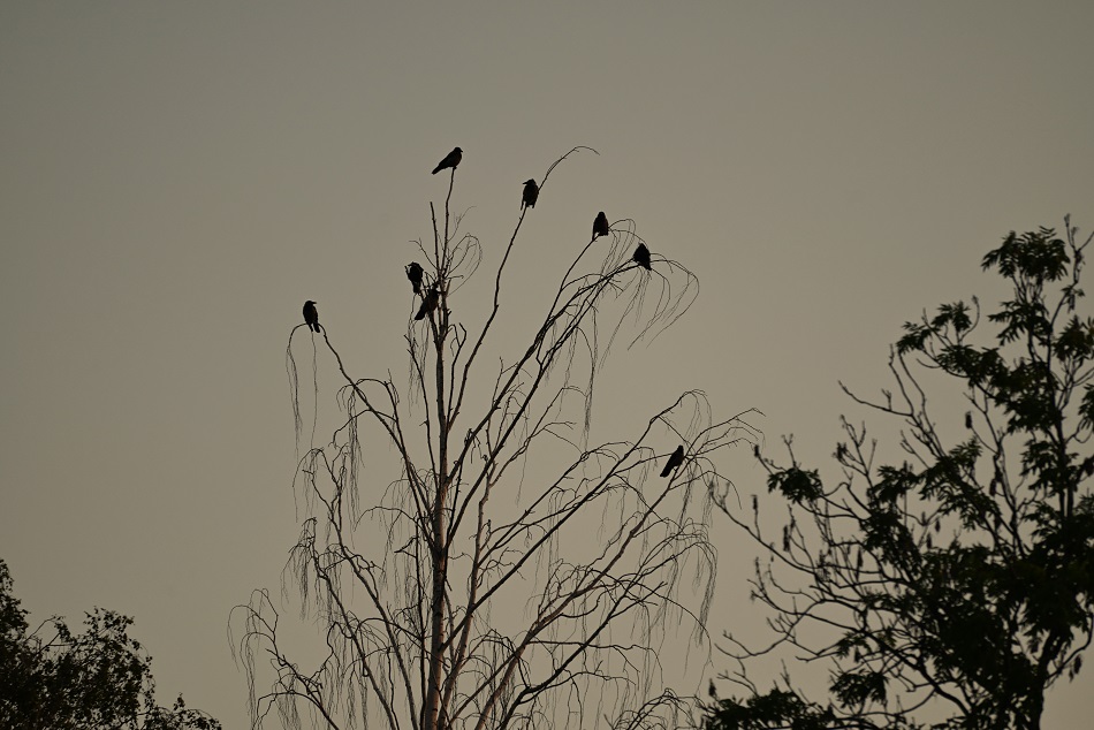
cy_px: 365
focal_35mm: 270
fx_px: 8207
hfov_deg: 7.6
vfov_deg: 5.1
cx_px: 547
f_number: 5.6
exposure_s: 1/500
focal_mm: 270
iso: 450
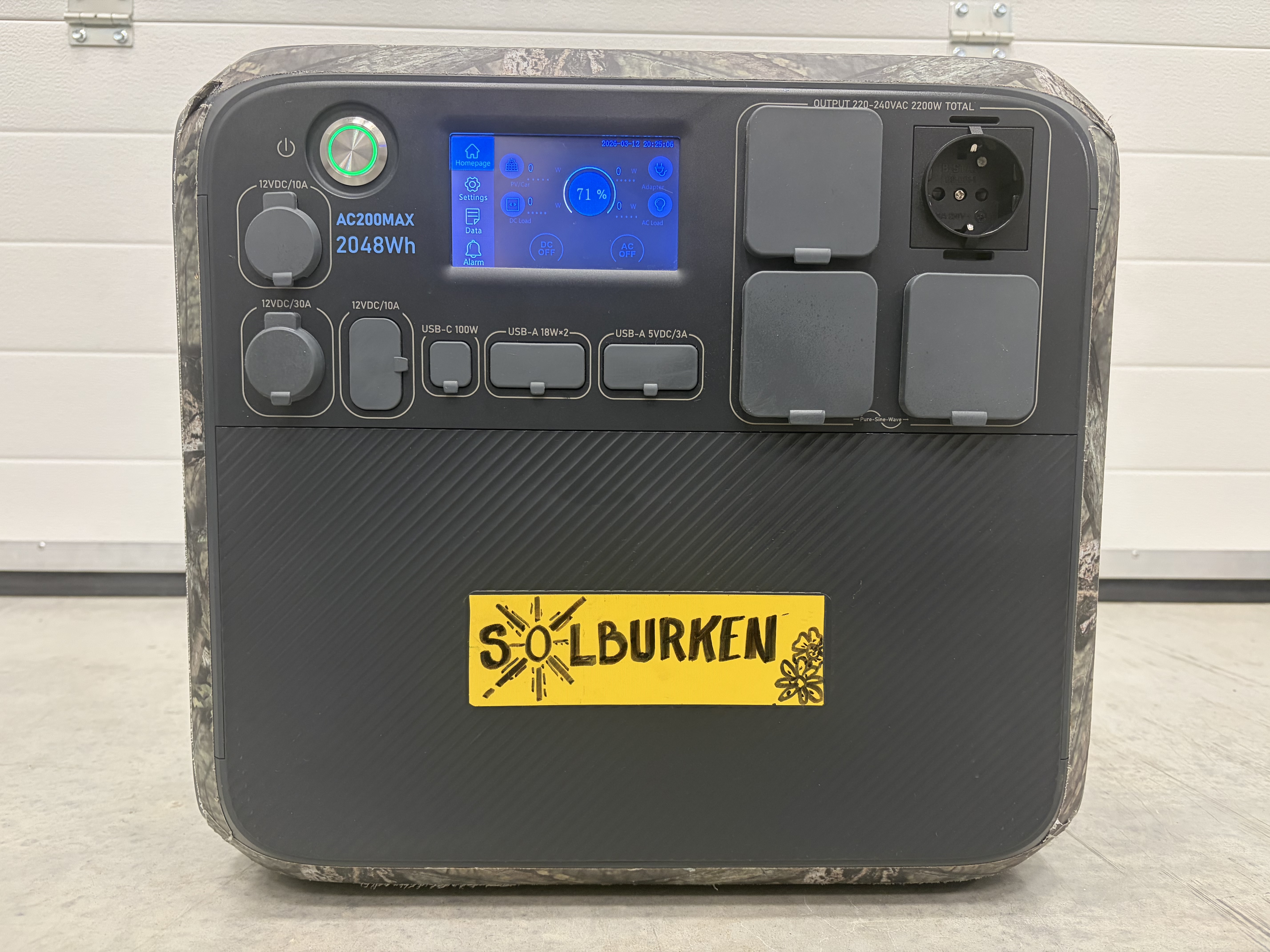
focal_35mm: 26
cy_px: 476
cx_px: 635
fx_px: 954
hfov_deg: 67.3
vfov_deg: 53.1
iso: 250
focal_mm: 5.96
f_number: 1.6
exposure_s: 1/50
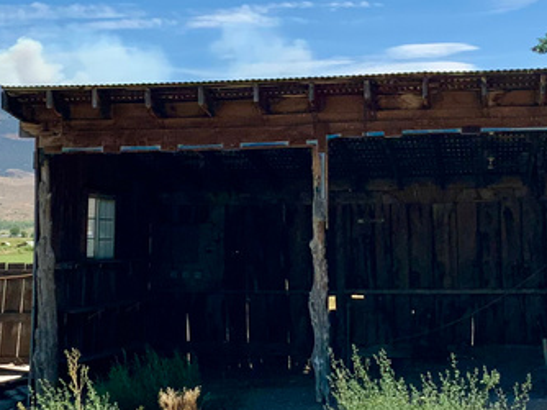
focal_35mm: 89
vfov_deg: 16.6
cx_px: 237
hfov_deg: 22.0
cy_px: 182
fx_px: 1405
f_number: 1.8
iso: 16
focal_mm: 3
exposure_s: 1/2141
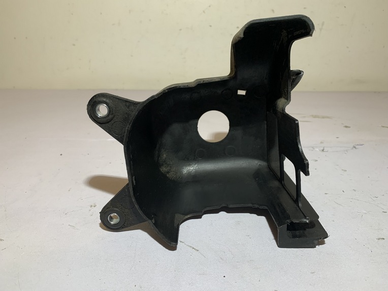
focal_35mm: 26
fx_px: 291
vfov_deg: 53.1
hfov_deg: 67.3
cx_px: 194
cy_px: 146
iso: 64
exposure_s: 1/121
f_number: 1.8
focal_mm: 4.25
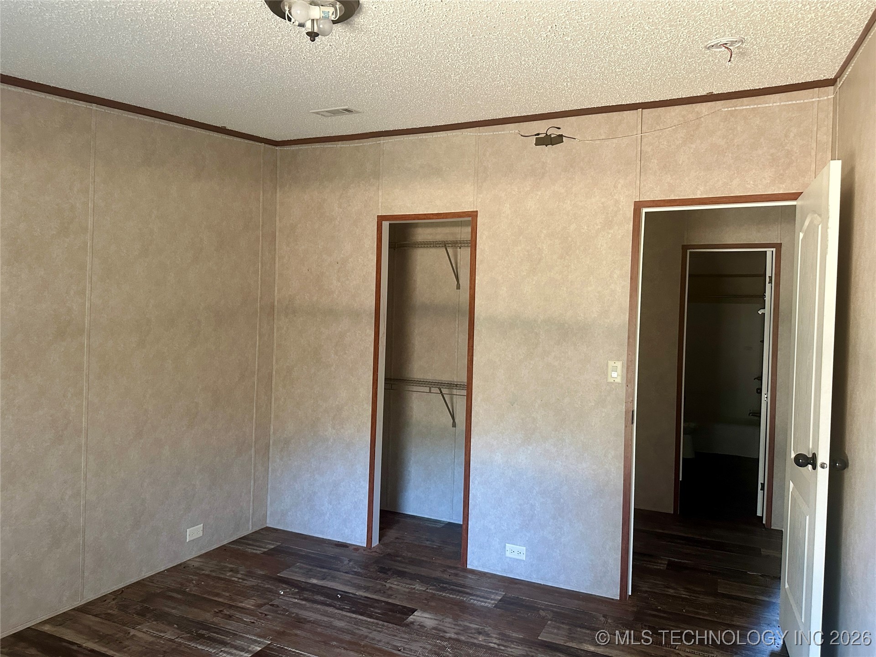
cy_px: 328
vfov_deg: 56.8
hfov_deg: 71.6
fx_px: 607
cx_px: 438
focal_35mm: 24
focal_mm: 6.86
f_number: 1.78
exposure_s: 1/60
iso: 500
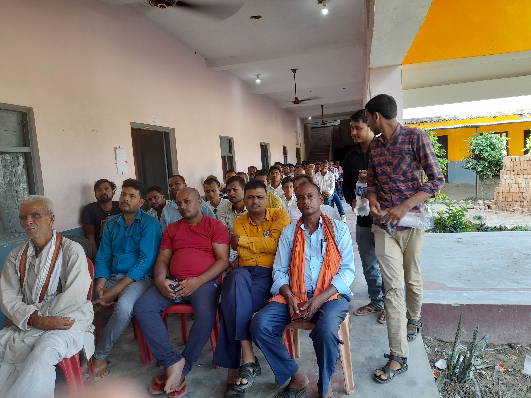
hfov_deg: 67.3
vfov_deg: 53.1
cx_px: 262
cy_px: 206
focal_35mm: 26
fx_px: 399
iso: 40
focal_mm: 4.6
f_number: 2
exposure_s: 1/50
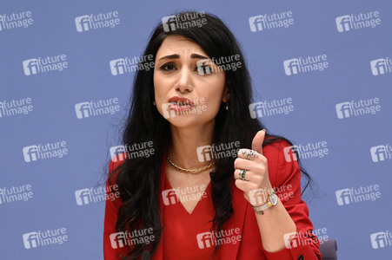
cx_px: 196
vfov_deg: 11.4
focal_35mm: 120
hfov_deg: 17.1
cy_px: 130
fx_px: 1306
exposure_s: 1/500
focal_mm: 120
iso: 4000
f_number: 5.6
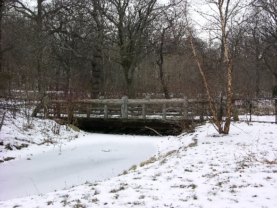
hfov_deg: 44.8
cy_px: 104
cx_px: 138
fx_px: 336
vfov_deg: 34.3
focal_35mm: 42
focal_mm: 10.7
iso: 50
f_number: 5.8
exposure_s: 1/69
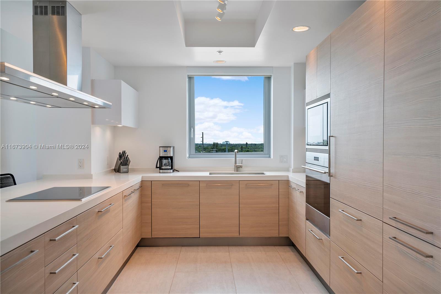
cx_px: 220
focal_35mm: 29
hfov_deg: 63.7
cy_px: 147
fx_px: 355
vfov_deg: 44.9
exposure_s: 1/80
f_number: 8
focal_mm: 29
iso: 320
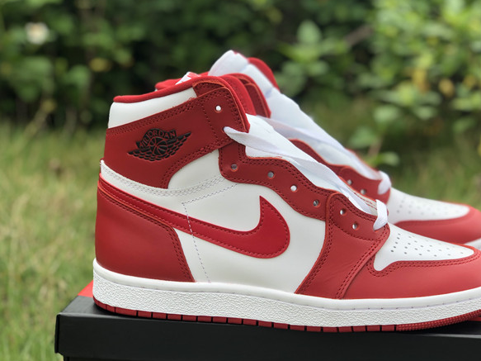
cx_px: 279
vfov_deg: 22.2
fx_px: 917
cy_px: 197
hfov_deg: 29.3
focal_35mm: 66
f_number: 2.4
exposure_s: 1/255
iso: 16
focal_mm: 6
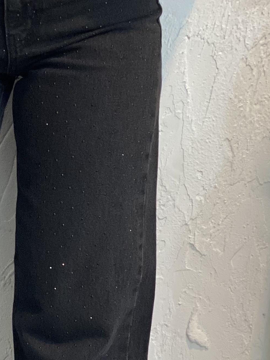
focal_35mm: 159
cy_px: 299
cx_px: 43
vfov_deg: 12.4
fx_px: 1654
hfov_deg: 9.3
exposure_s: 1/100
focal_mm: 6
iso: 200
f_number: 2
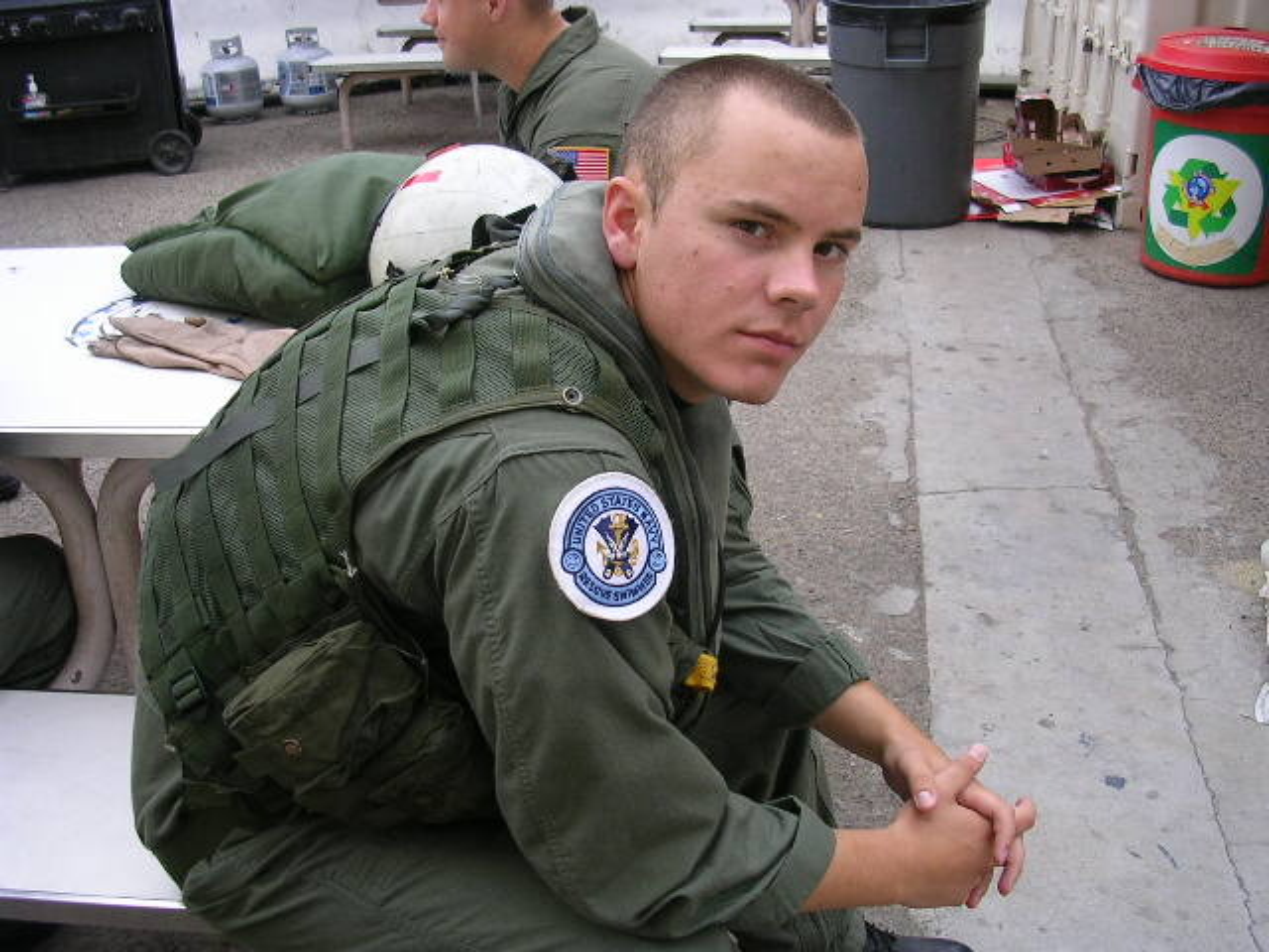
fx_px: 1393
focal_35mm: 38
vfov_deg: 37.7
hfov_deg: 49.0
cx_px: 634
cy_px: 476
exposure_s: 1/120
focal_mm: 5.8
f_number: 2.8
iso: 50
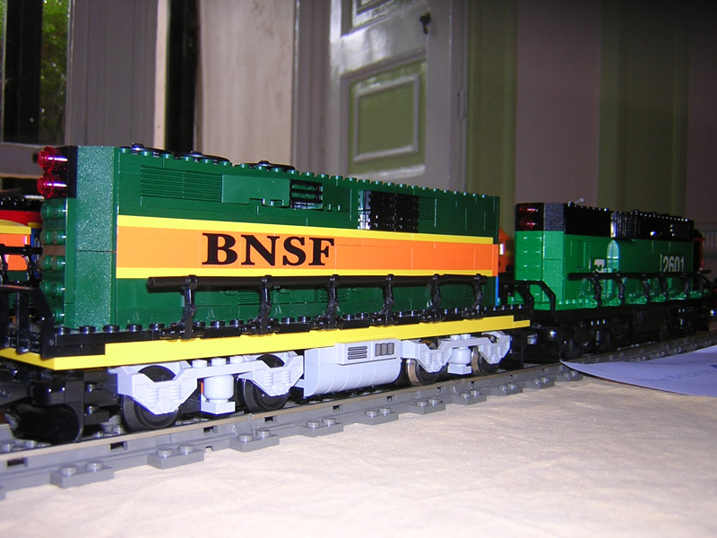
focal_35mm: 36
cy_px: 269
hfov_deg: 51.4
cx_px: 358
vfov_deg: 39.7
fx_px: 746
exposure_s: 1/60.1
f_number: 2.6
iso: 100
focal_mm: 4.7
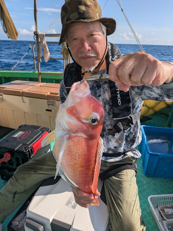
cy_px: 116
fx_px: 167
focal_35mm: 25
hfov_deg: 54.9
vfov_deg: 69.4
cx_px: 86
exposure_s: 1/2841
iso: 52
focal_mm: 5.43
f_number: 1.89
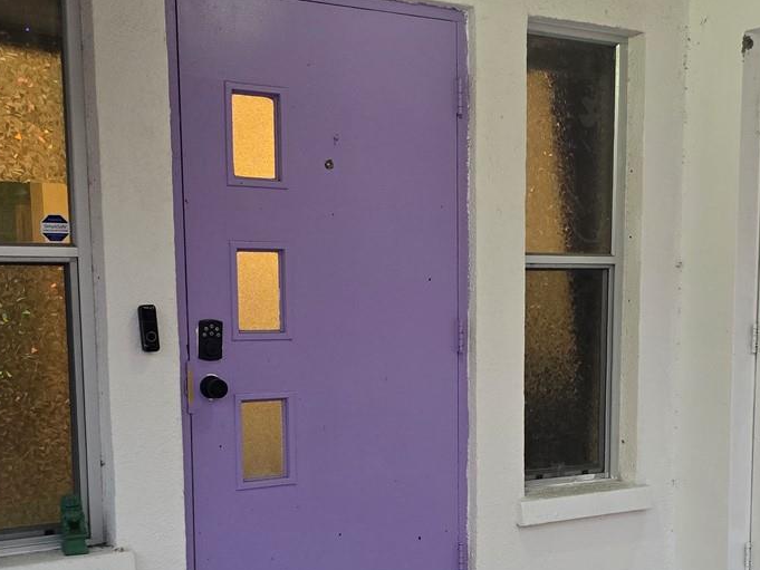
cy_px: 452
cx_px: 485
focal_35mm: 54
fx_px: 1186
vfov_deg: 26.6
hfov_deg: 35.3
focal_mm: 6.3
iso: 640
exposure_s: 1/120
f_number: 1.7
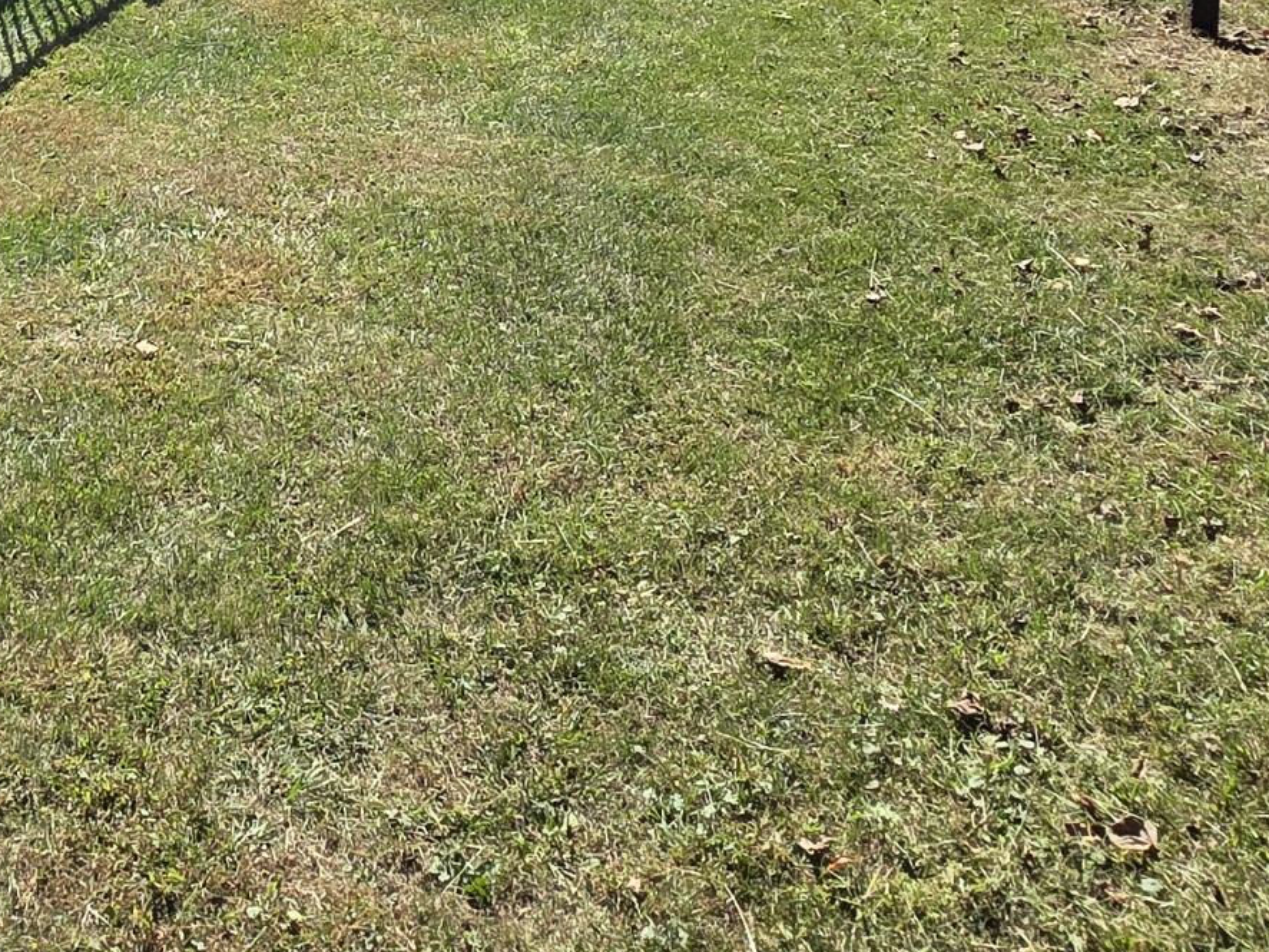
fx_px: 1613
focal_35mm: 44
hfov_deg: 40.9
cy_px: -315
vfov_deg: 27.1
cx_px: 228
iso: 50
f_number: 2.2
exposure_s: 1/1785
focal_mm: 2.2
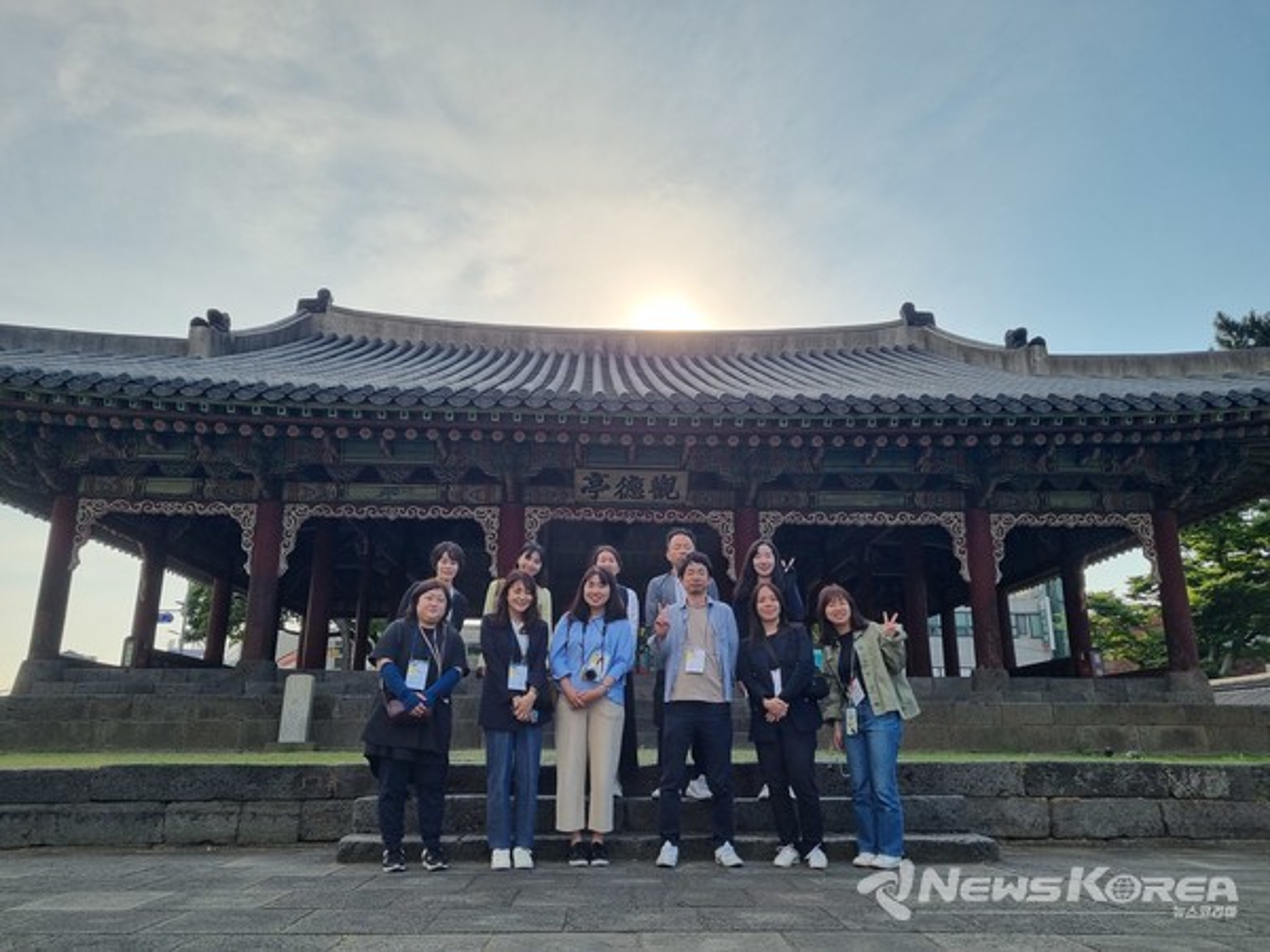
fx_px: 954
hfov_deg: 67.3
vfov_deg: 53.1
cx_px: 635
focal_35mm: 26
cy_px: 476
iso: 50
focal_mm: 5.4
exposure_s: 1/2264
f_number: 1.8
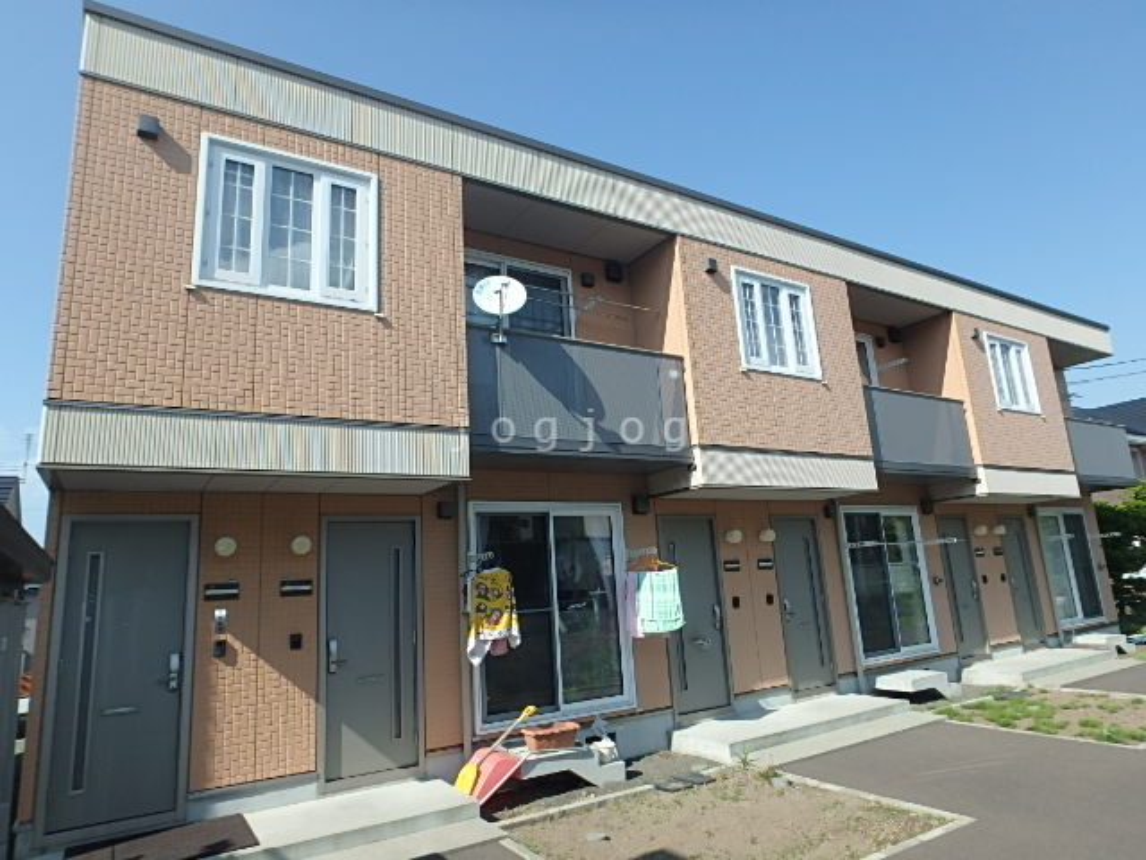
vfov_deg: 63.4
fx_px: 695
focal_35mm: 21
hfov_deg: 79.0
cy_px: 430
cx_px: 573
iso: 125
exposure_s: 1/1000
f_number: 3.5
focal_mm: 3.7
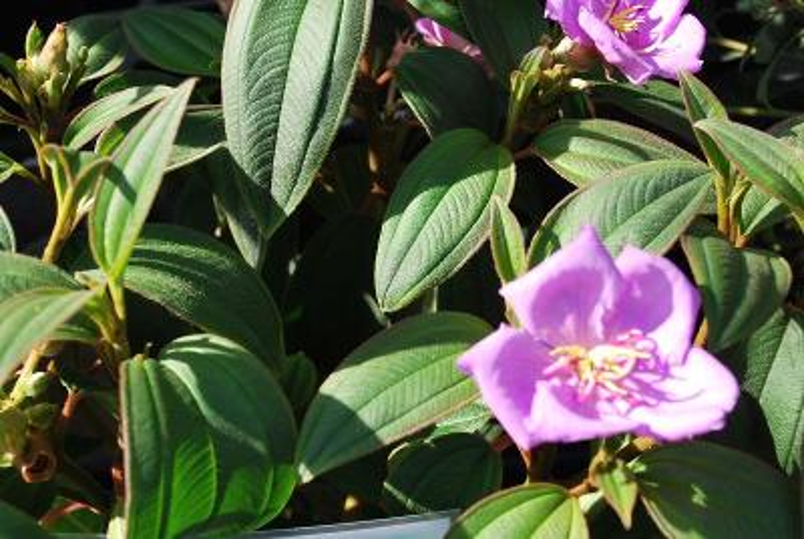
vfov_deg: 25.8
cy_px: 270
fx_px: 1174
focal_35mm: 52
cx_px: 402
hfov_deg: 37.8
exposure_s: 1/60
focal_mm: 35
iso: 100
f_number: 8
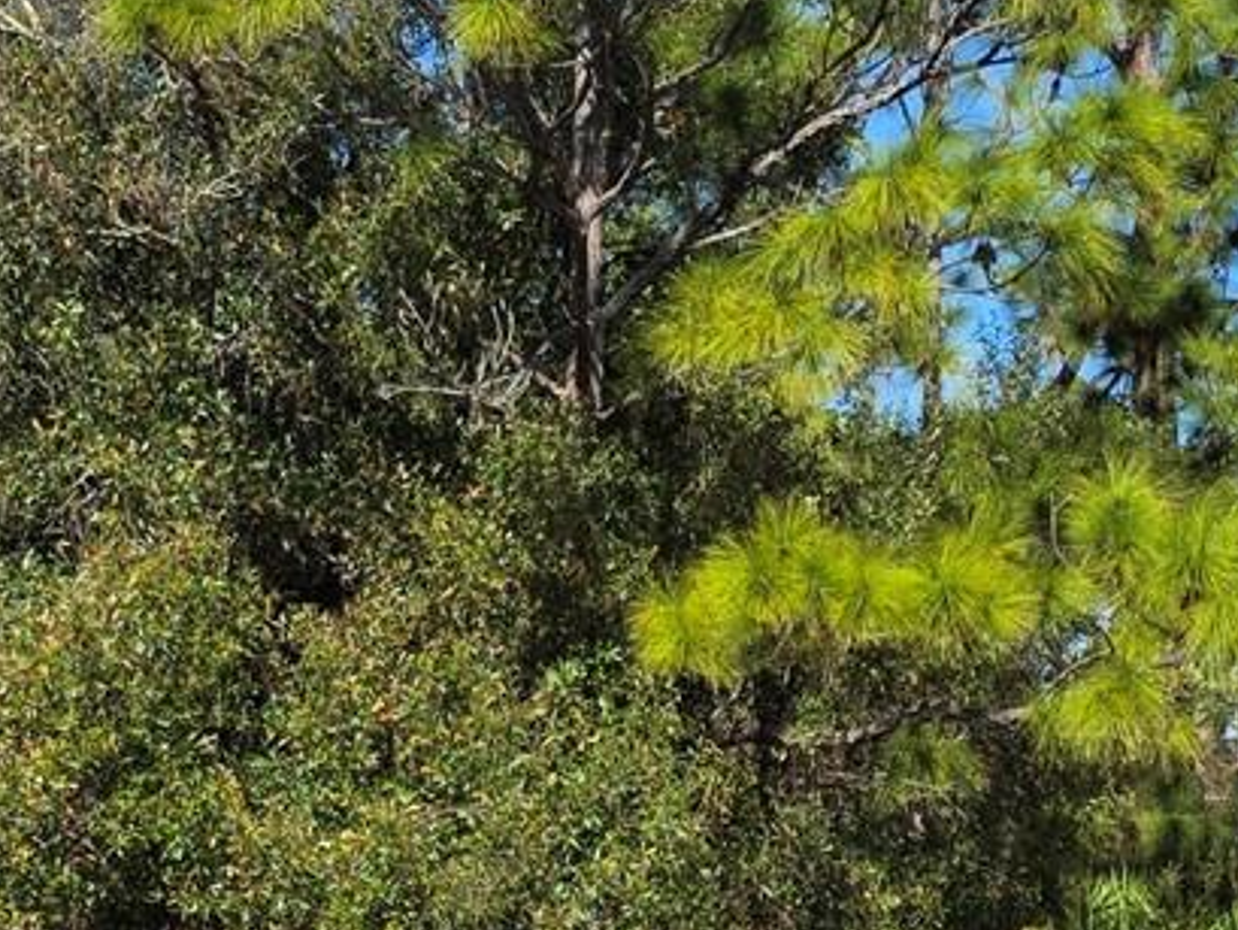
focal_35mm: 90
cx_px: 941
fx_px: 3220
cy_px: 715
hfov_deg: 21.6
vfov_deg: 16.3
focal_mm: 6.3
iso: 80
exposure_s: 1/5958
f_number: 1.7
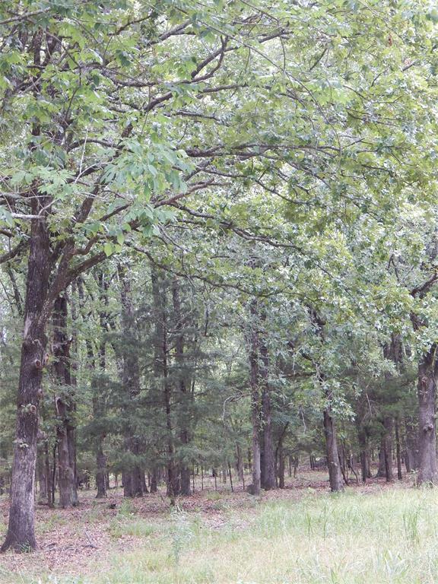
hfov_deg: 17.4
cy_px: 292
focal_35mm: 85
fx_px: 1434
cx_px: 219
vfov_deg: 23.0
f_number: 4.3
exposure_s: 1/30
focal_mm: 15.3
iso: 125
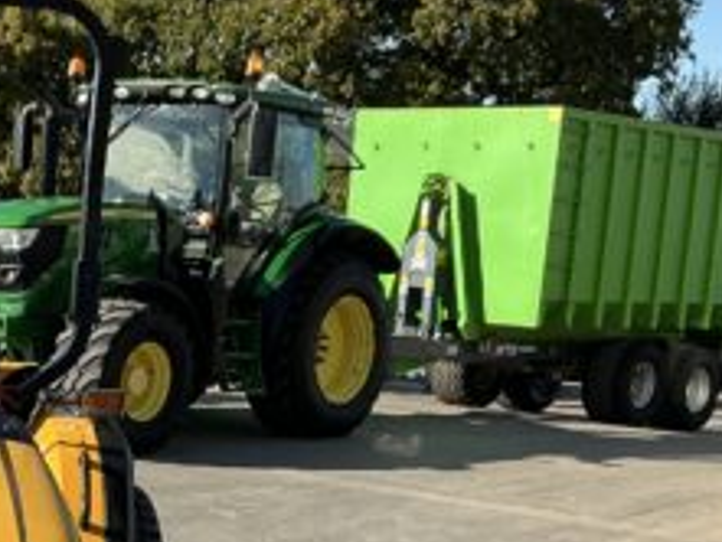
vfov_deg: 17.8
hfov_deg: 23.4
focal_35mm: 81
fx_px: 1690
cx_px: 52
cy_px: 542
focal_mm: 3
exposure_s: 1/1250
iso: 25
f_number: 1.8
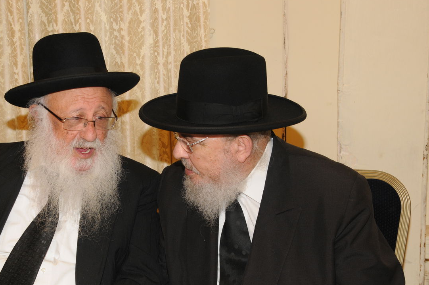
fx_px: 785
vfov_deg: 20.5
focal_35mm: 66
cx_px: 158
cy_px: 179
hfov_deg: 30.4
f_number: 5.6
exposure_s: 1/60
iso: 400
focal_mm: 34
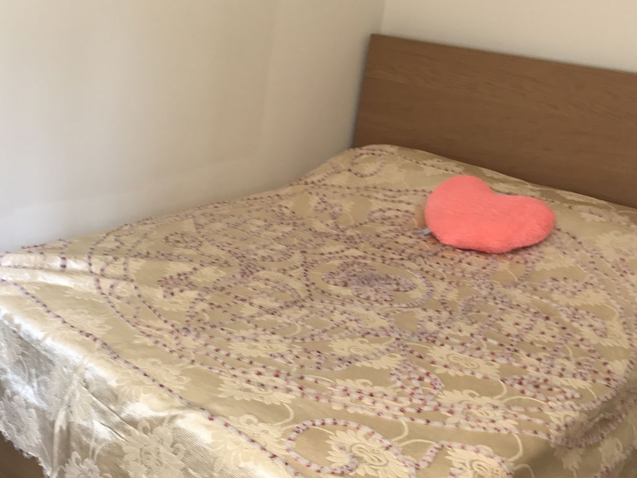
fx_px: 828
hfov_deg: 41.2
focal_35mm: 45
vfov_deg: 32.1
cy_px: 284
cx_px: 181
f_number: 1.8
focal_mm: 3.99
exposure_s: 1/50
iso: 25
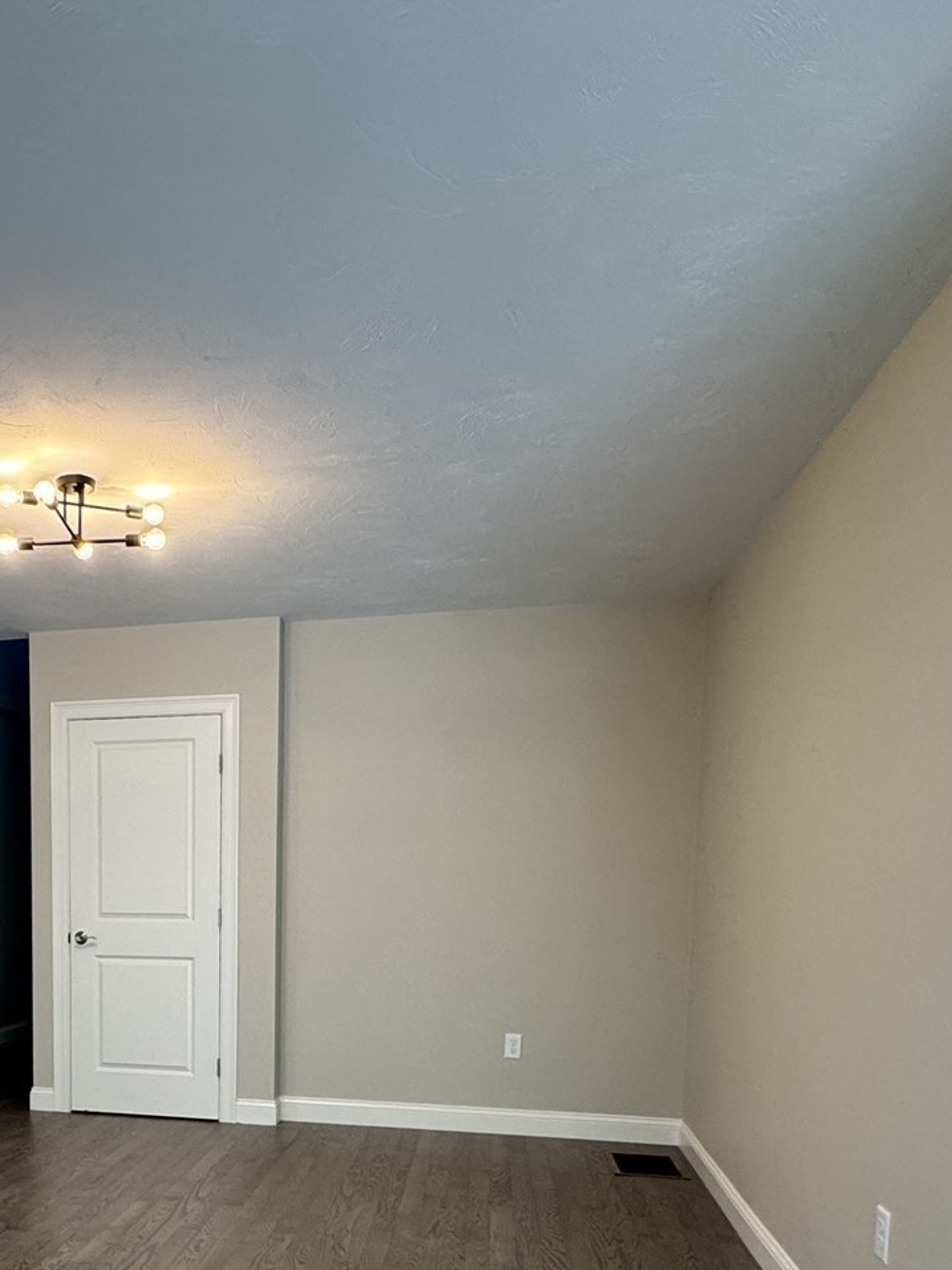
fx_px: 1100
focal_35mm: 30
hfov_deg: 44.3
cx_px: 179
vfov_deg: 56.3
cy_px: 988
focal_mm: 2.22
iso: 200
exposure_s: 1/120
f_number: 2.2
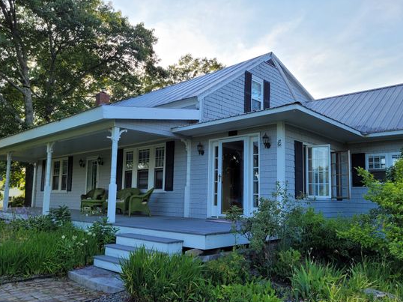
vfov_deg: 48.1
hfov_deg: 61.7
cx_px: 202
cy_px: 167
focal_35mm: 29
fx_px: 337
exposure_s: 1/381
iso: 40
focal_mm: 5.4
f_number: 1.8
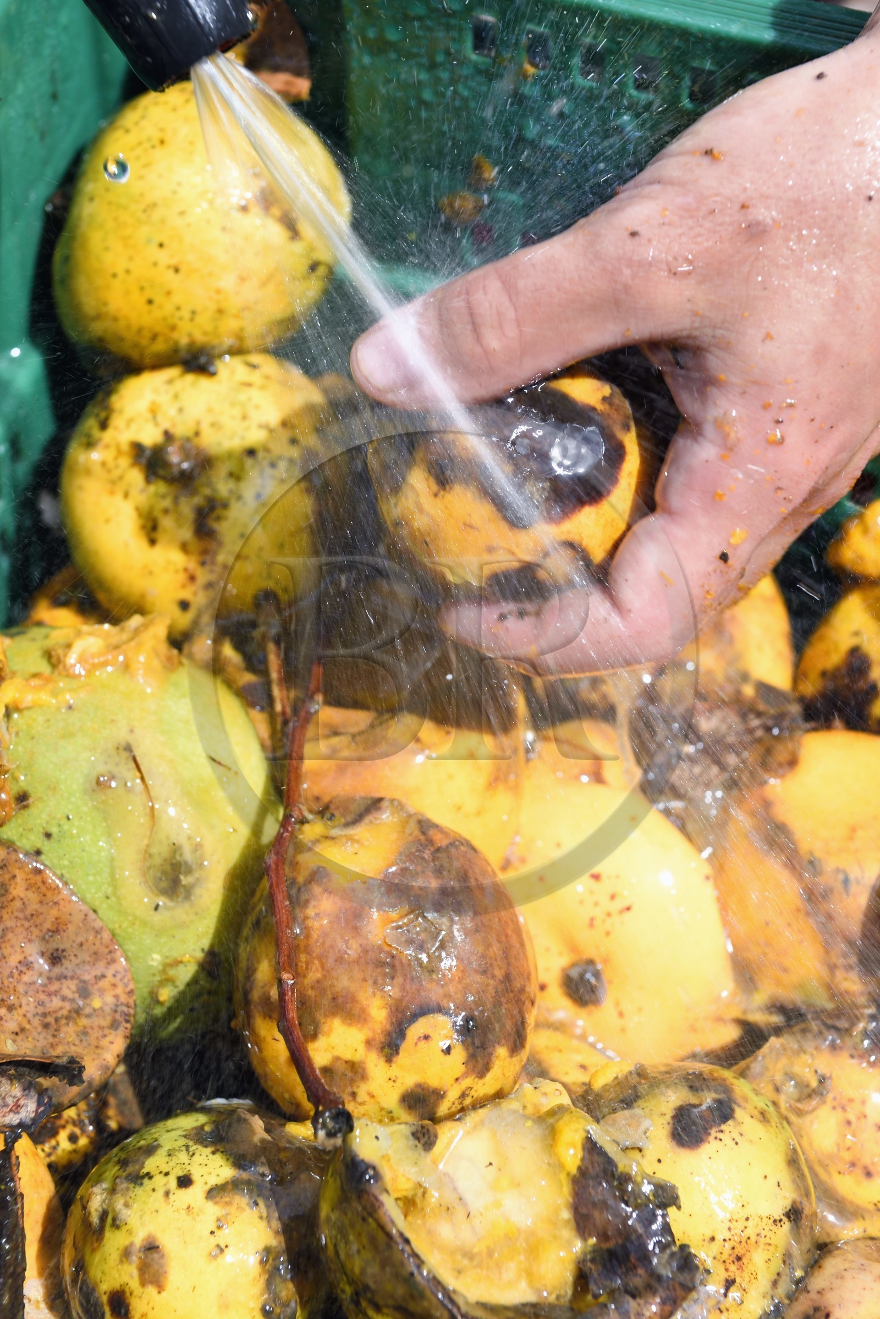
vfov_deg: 28.8
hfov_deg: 19.5
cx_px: 440
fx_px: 2566
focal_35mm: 70
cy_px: 660
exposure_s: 1/250
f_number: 8
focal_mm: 70
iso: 100
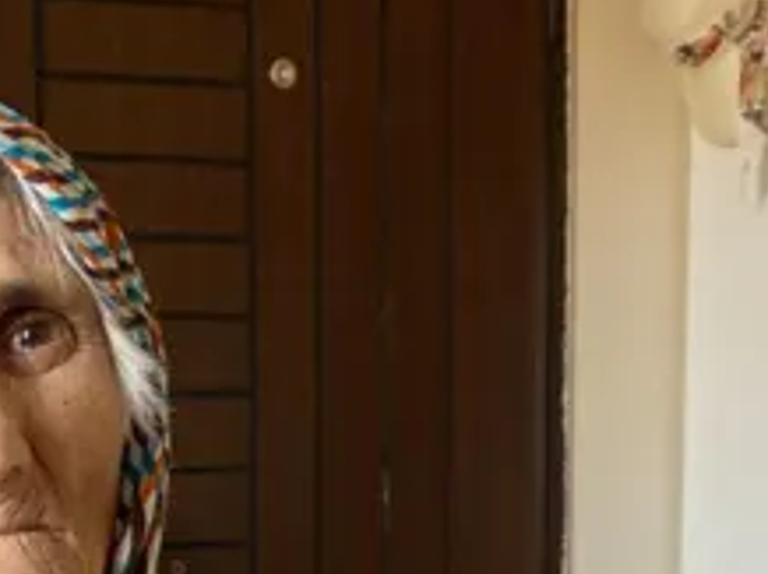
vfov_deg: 12.8
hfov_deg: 18.2
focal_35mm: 105
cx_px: -35
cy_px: 1018
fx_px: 2327
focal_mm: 4.25
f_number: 1.8
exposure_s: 1/61
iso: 125
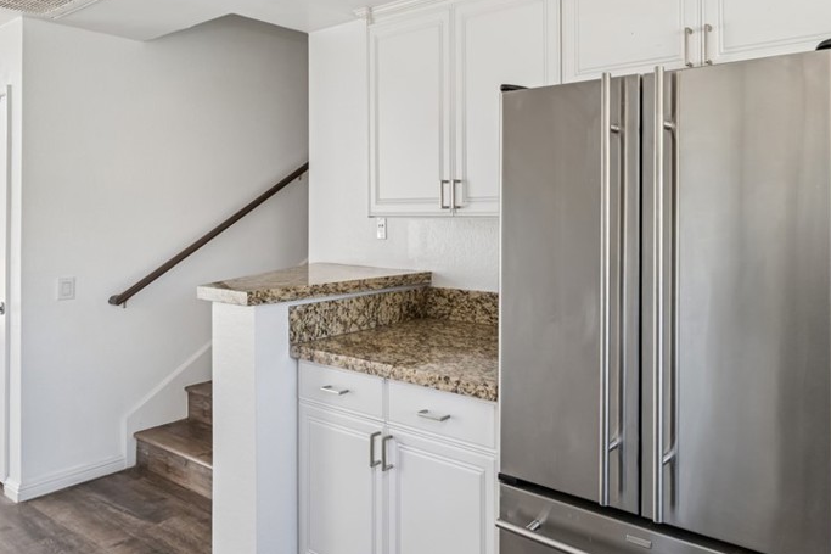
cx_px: 611
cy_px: 214
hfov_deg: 69.5
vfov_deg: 52.6
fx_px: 554
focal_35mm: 24
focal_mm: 16
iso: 80
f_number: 8
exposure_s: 1/25
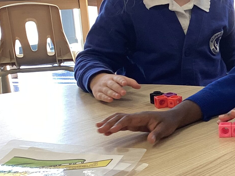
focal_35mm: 85
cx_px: 316
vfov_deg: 17.3
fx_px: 577
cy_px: 101
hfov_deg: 20.7
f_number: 2.4
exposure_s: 1/50
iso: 50
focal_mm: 3.3
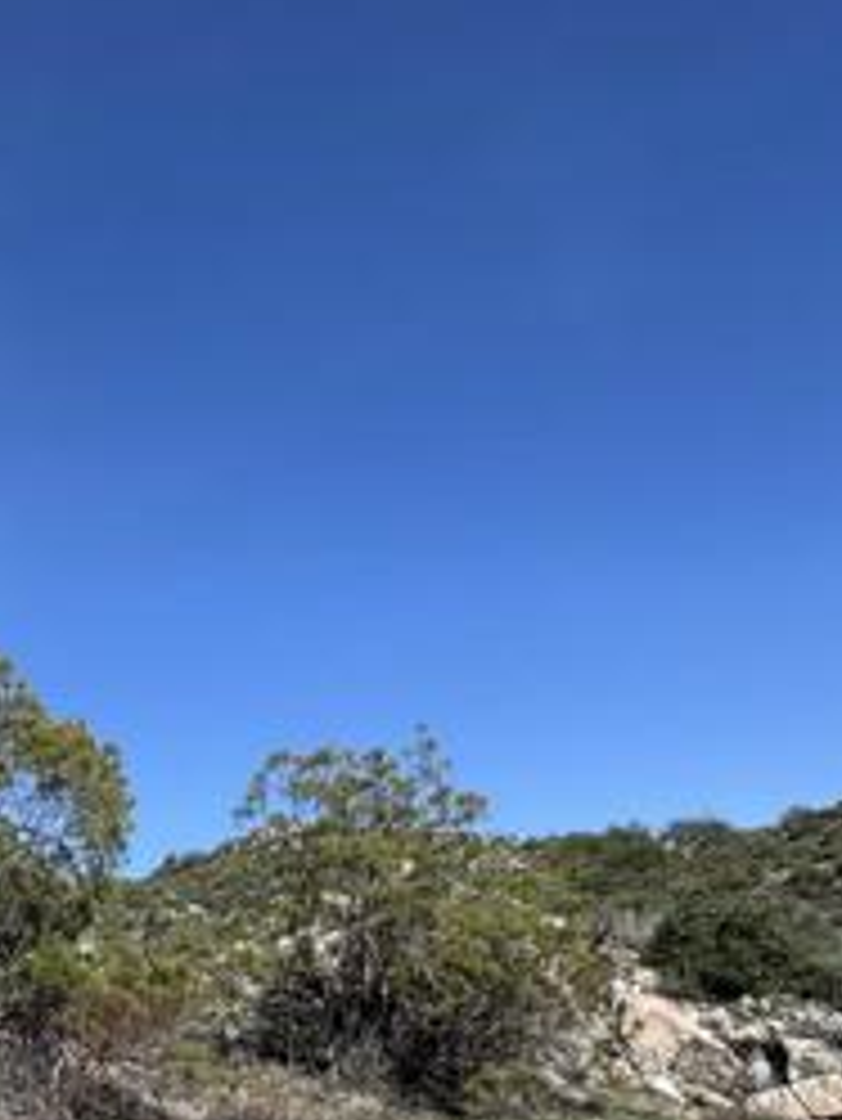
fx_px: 1167
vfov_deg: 45.6
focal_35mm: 36
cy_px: 1044
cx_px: 104
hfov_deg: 37.4
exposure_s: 1/2083
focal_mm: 2.22
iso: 50
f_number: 2.2
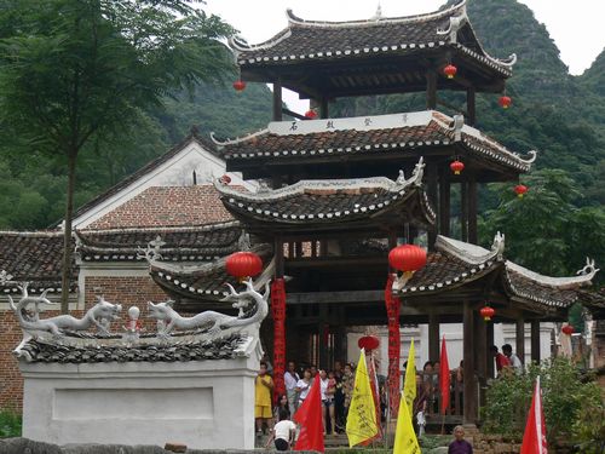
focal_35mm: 109
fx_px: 1905
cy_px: 227
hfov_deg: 18.0
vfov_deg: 13.6
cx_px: 302
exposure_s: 1/100
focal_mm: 18.1
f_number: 4
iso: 80
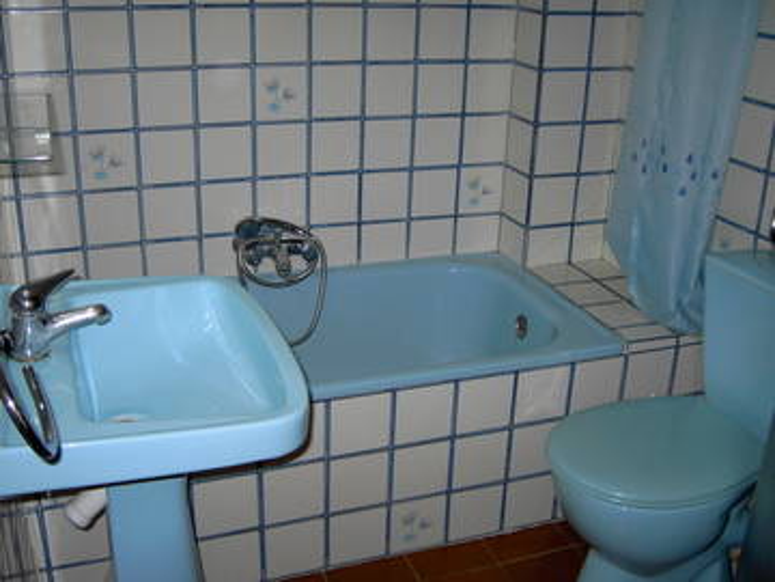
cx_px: 388
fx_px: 784
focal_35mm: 35
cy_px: 291
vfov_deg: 40.7
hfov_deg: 52.6
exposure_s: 1/50
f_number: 2.8
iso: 100
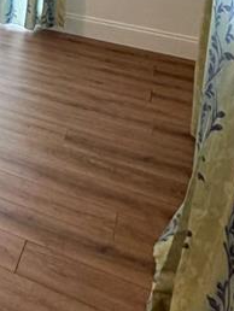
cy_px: -102
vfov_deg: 25.3
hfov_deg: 16.9
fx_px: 585
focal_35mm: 65
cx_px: -230
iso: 200
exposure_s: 1/120
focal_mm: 2.22
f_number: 2.2
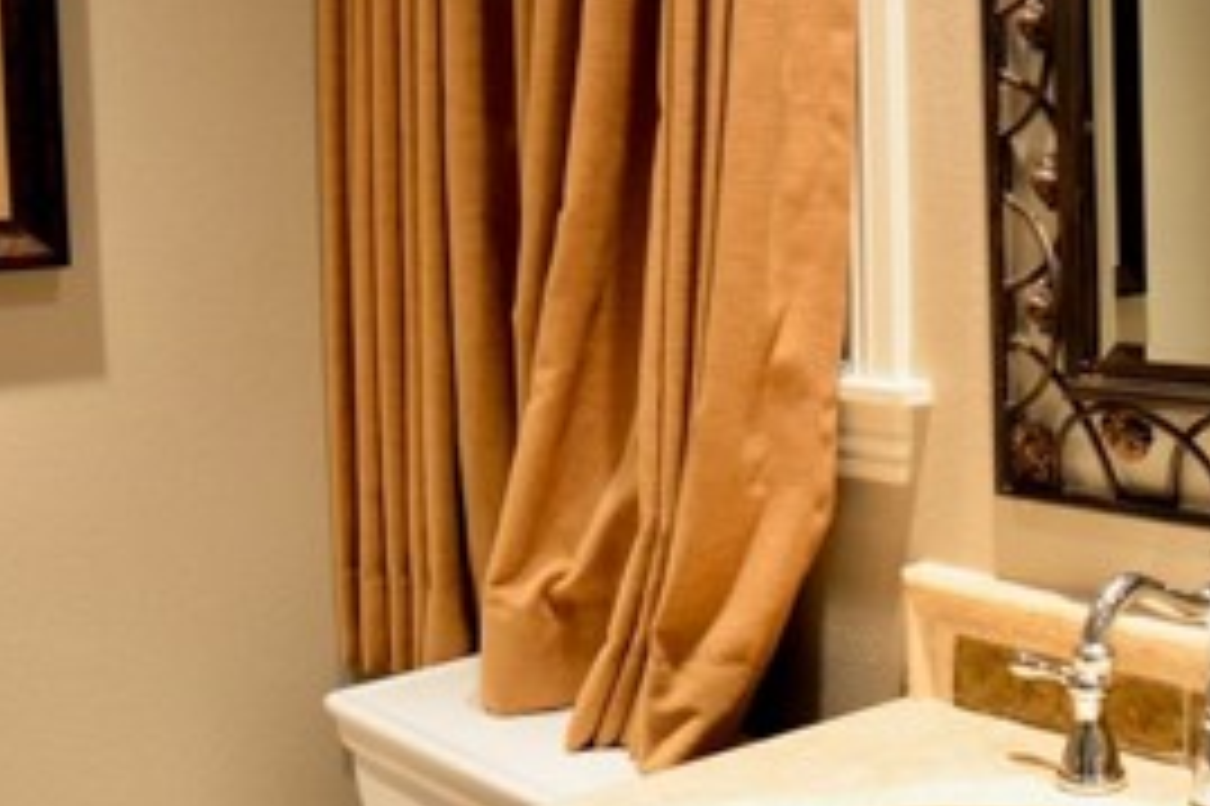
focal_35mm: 50
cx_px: 882
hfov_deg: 38.8
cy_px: 290
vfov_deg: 26.9
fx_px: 1679
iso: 800
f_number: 3.5
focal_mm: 14
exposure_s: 1/50
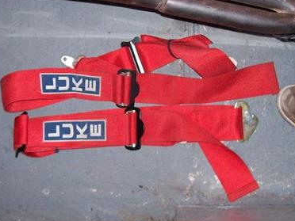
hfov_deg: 31.1
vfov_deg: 23.6
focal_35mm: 62
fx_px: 528
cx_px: 117
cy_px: 97
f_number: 2.7
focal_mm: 6
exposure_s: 1/64
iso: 200
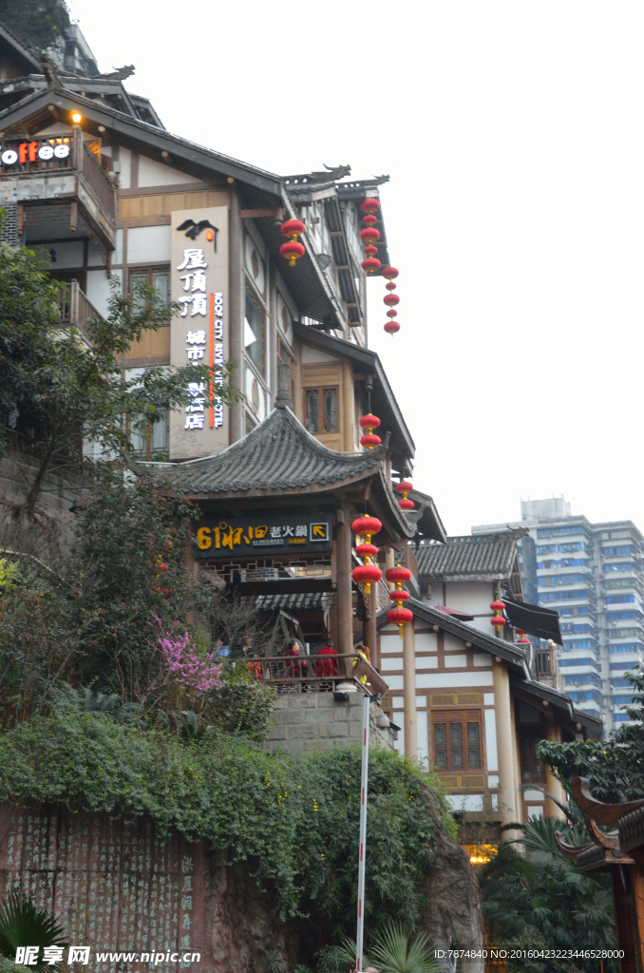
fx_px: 1618
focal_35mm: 60
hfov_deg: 22.5
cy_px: 486
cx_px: 322
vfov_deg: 33.5
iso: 1600
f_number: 4.5
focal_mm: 40
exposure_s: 1/25
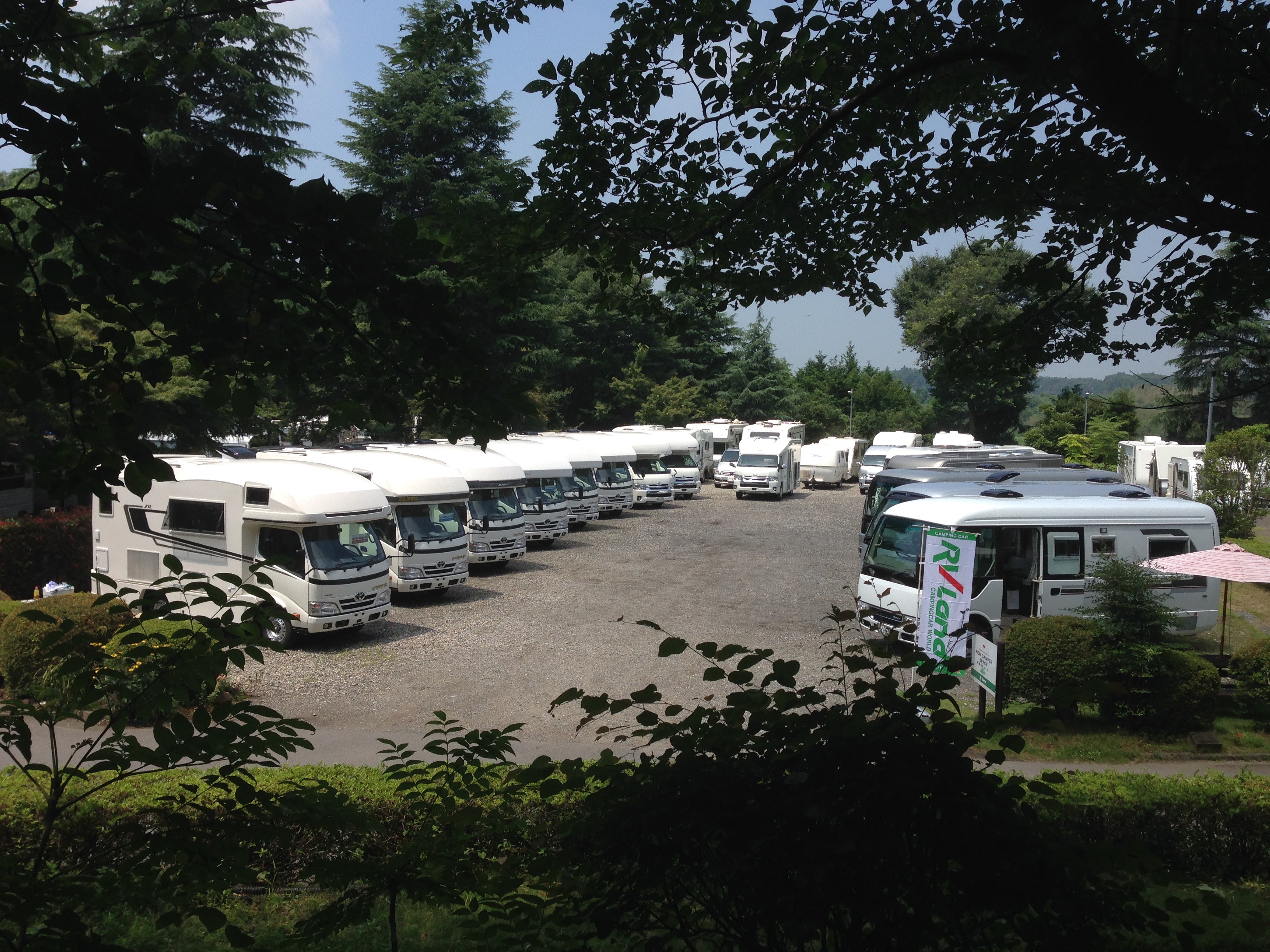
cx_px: 635
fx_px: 1211
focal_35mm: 33
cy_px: 476
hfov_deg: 55.4
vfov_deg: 42.9
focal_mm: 4.12
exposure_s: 1/1427
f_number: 2.4
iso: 50
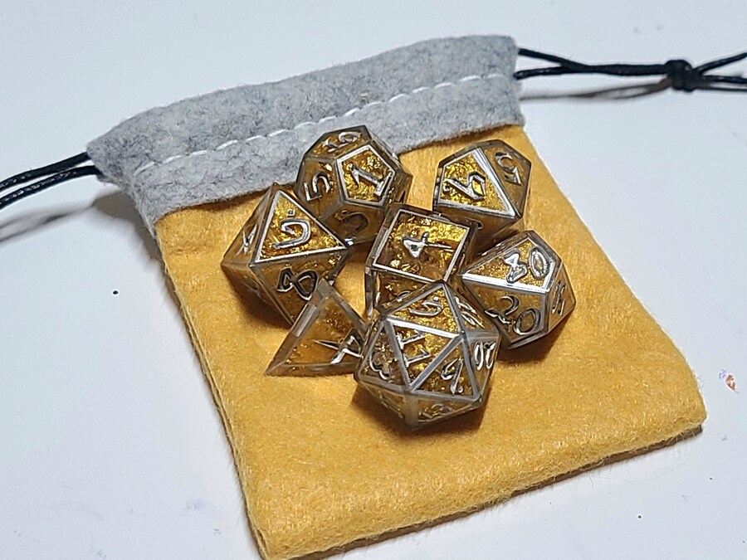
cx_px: 374
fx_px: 561
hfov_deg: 67.3
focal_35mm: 26
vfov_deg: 53.1
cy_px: 280
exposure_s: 1/60.2
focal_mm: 5.4
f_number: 1.8
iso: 125
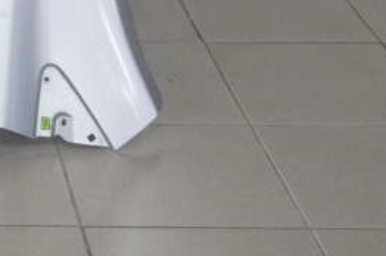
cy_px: -192
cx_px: -175
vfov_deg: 9.1
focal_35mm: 145
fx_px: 1554
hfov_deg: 13.4
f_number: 4
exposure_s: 1/160
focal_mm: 23
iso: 1600
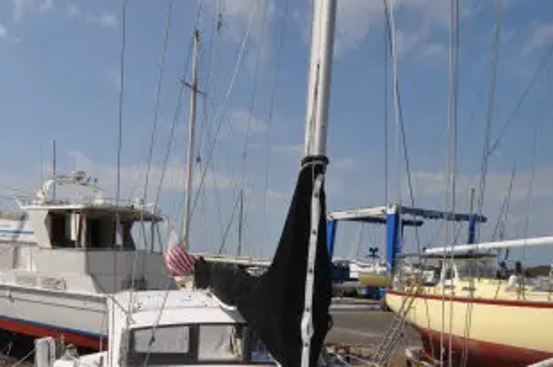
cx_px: 219
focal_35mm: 31
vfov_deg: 39.6
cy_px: 322
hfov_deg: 59.8
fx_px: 476
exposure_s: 1/500
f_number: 11
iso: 200
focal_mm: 10
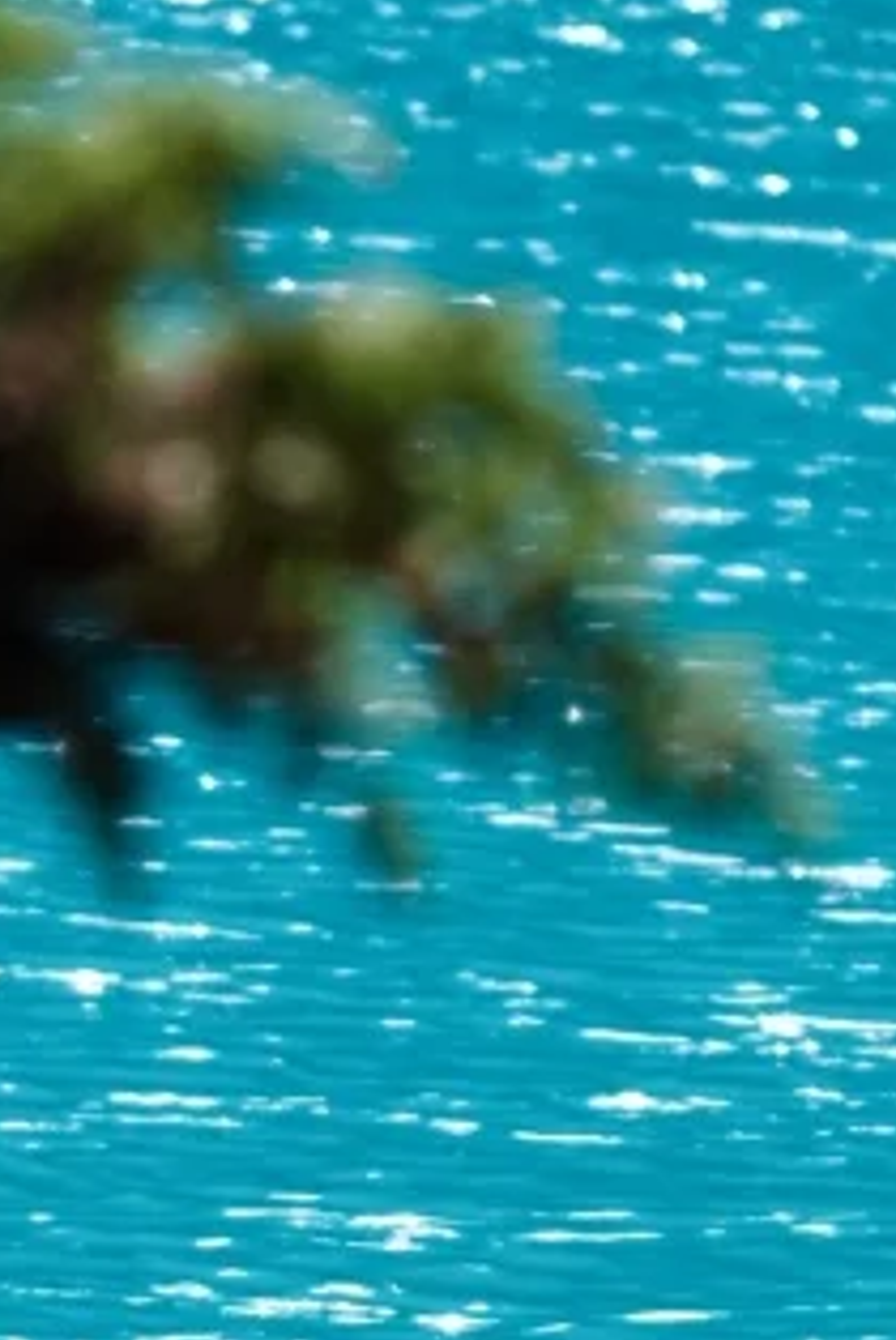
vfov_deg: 4.8
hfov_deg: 3.2
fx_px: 16129
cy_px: 1080
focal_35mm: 433
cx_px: -77
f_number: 1.4
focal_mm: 56
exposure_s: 1/4000
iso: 160
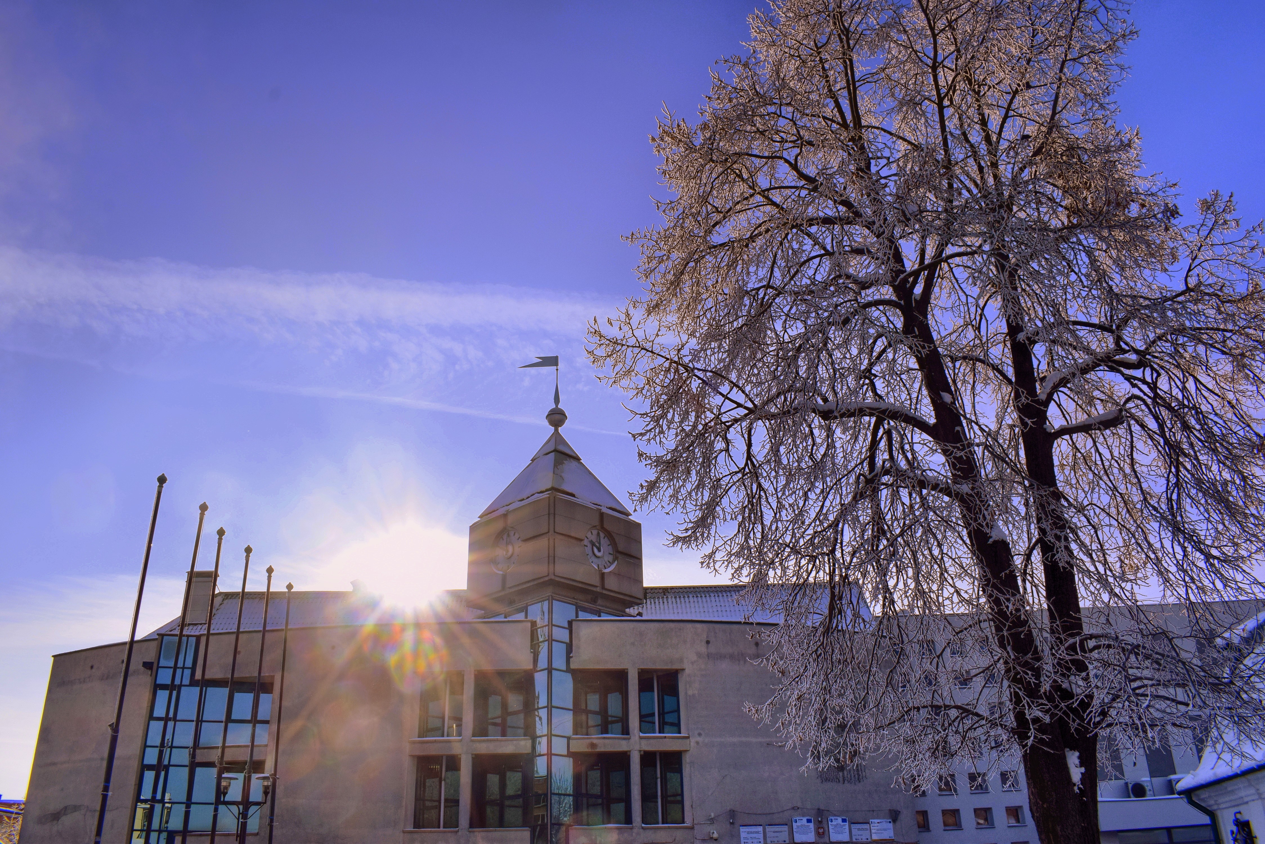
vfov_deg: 48.0
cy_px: 422
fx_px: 949
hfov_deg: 67.4
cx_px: 632
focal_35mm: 27
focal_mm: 18
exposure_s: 1/640
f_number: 13
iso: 200
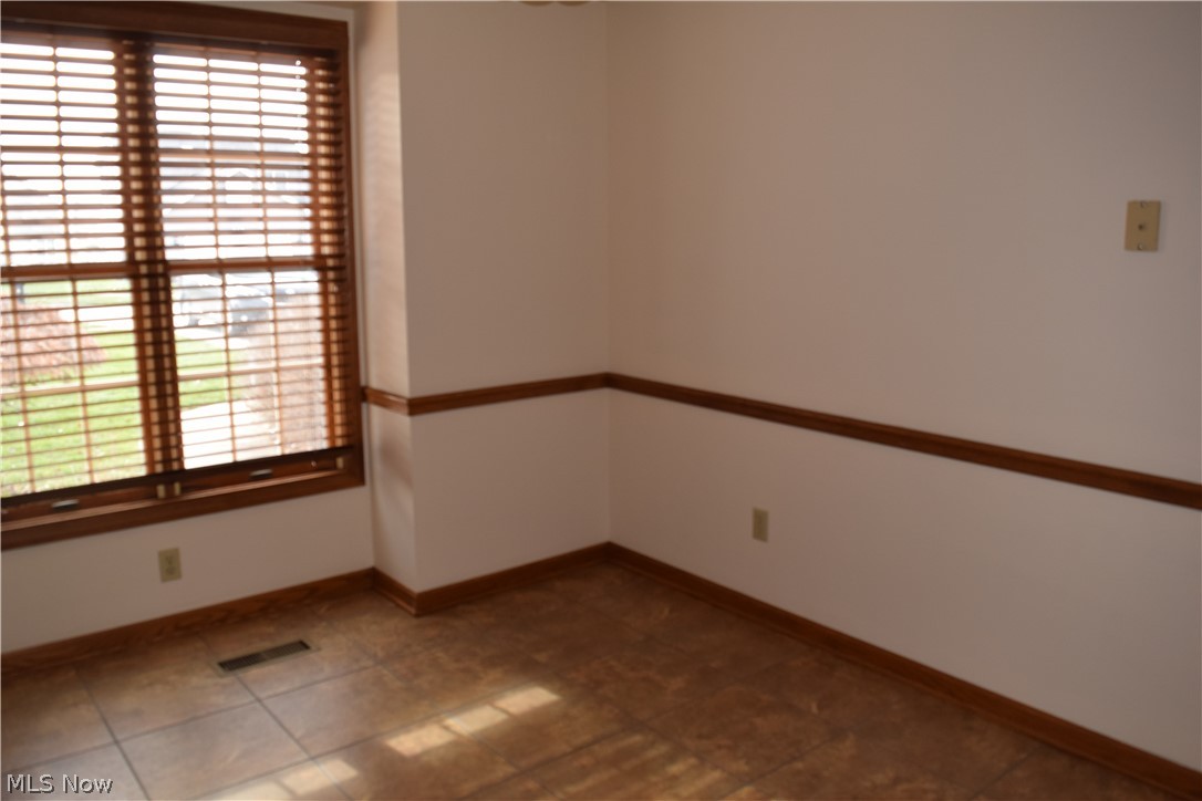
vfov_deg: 47.9
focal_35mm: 27
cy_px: 400
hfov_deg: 67.4
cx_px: 601
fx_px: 901
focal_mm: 18
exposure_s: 1/125
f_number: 5.6
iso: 400
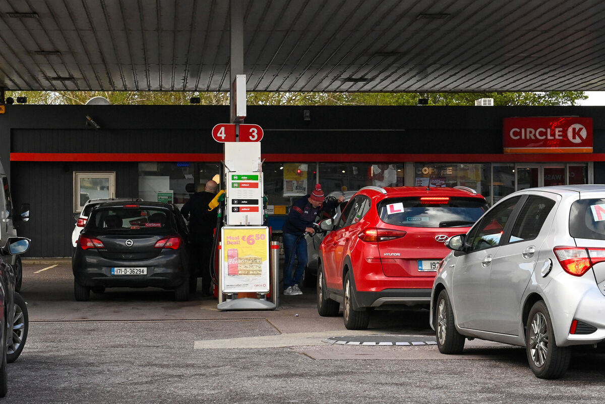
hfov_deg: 28.8
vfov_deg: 19.5
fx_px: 1176
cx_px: 302
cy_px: 202
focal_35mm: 70
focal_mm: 70
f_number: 10
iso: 3200
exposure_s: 1/400
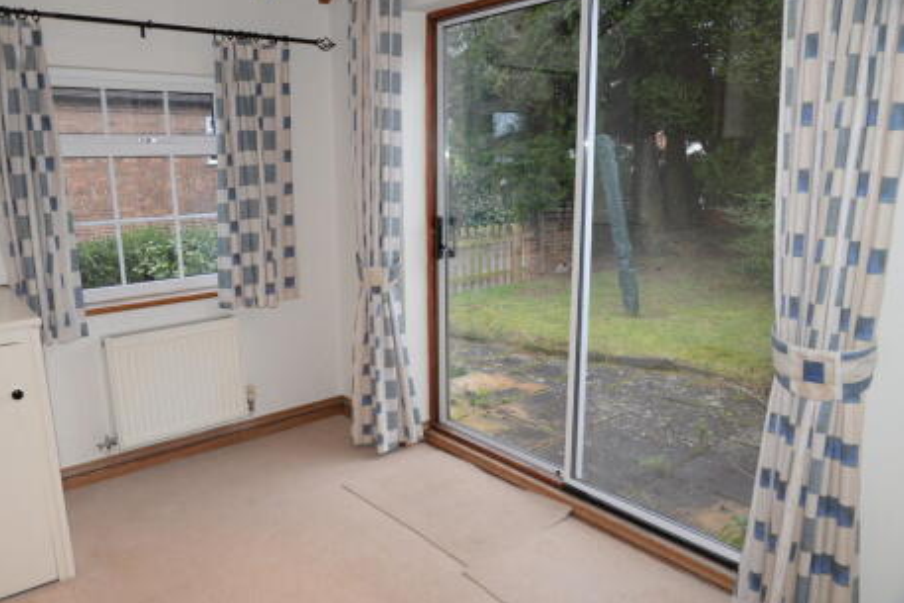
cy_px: 302
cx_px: 435
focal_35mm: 25
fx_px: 628
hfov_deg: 71.5
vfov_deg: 51.3
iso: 2000
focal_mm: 24
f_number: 7.1
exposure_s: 1/200
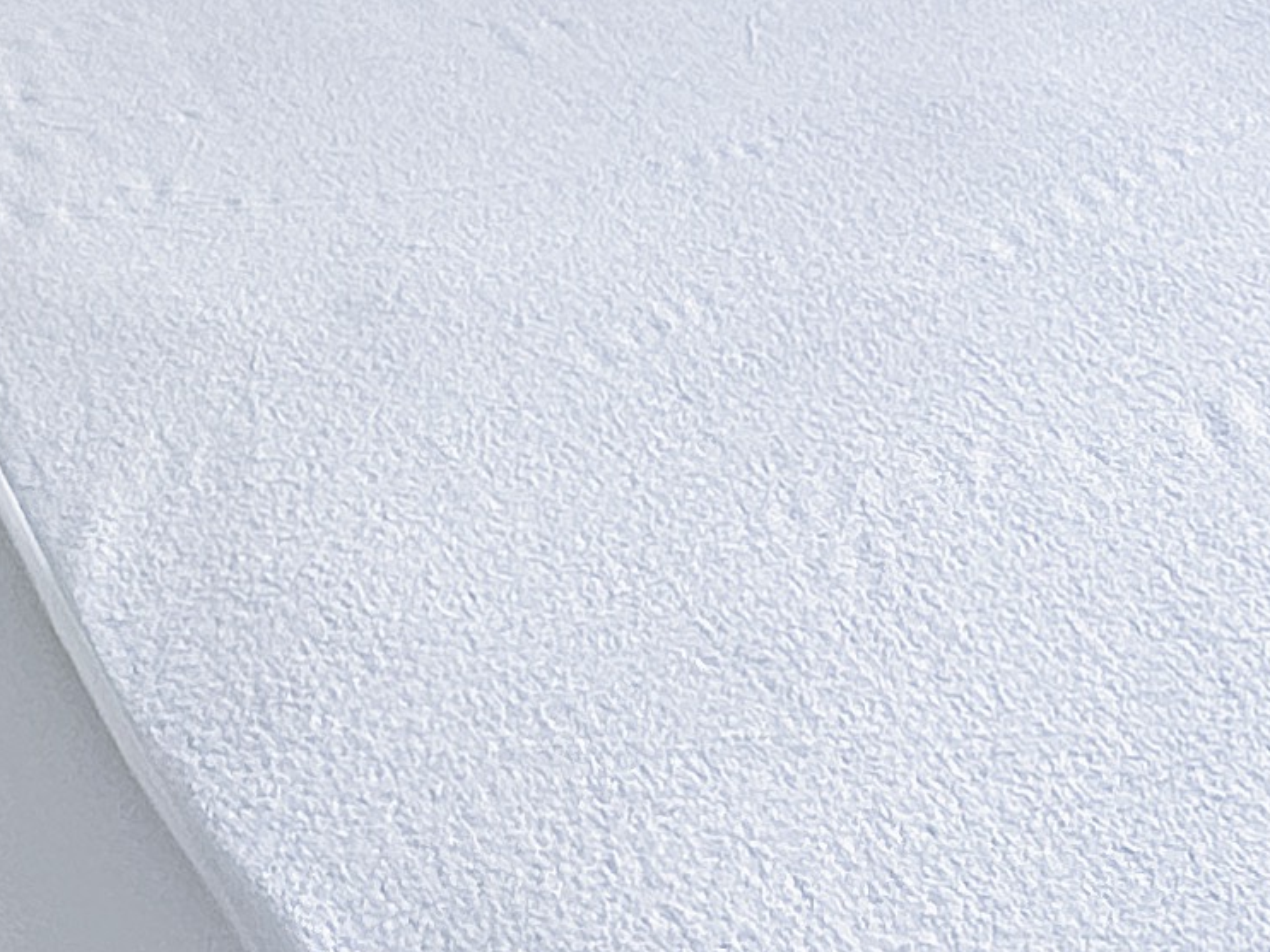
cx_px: 1130
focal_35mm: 76
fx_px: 2788
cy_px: -1082
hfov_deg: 24.9
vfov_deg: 14.9
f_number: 2.2
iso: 40
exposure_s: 1/99
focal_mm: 2.22
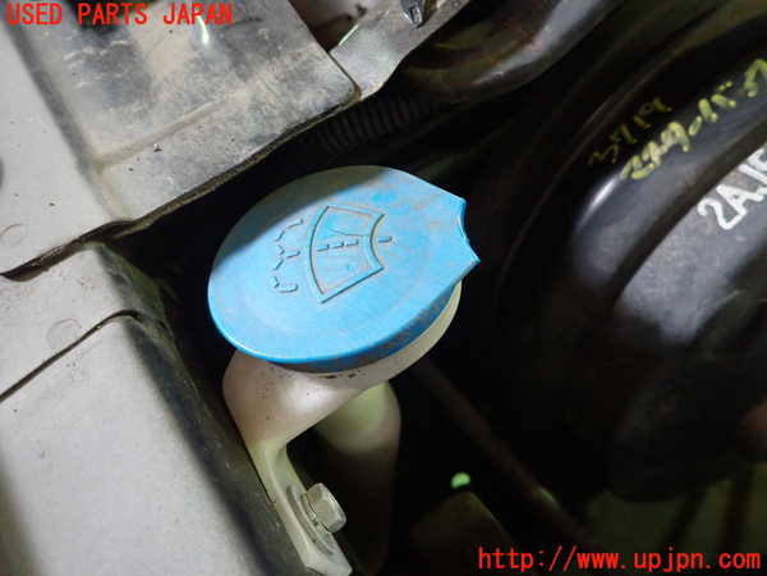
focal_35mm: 25
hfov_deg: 69.4
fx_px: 554
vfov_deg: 54.9
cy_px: 288
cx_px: 384
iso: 800
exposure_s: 1/30
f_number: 2
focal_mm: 4.5
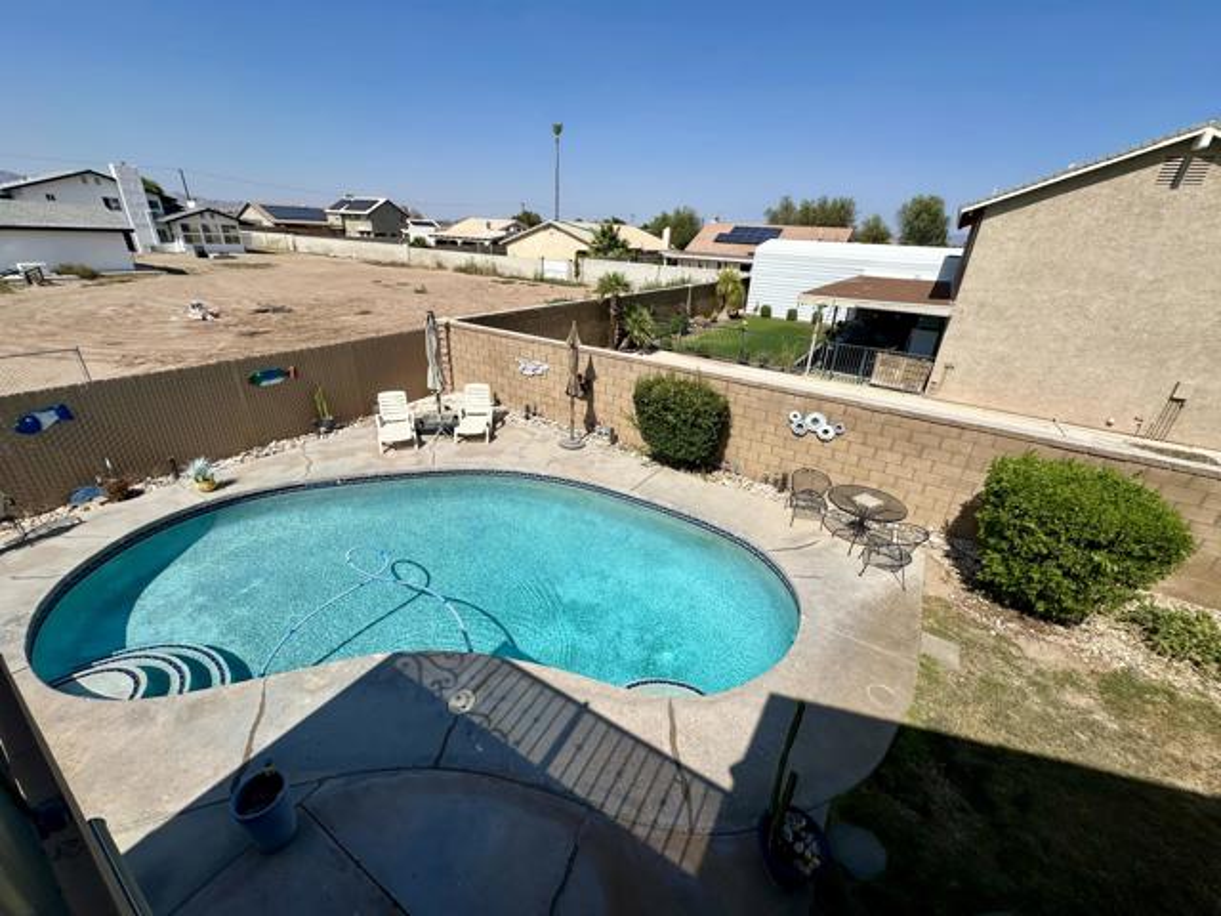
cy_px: 458
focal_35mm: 14
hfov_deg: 102.1
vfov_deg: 85.7
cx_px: 610
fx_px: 494
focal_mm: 2.22
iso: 50
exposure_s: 1/4292
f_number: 2.2
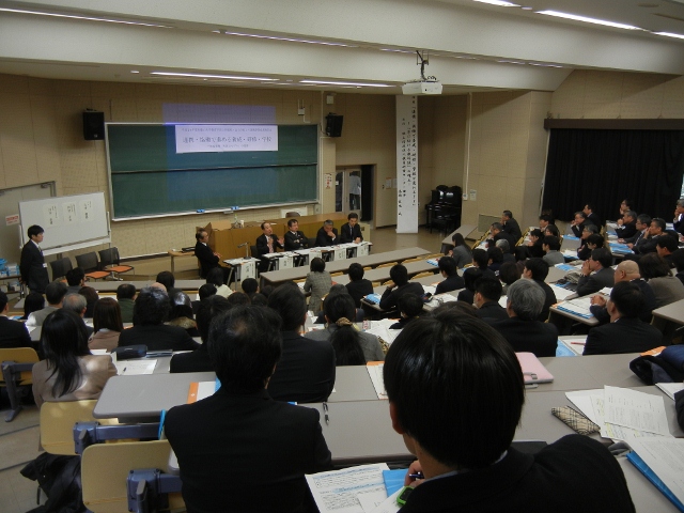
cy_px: 256
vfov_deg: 46.8
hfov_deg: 60.0
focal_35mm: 30
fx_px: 593
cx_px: 342
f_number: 3.5
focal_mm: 5.4
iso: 160
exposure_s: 1/58.1
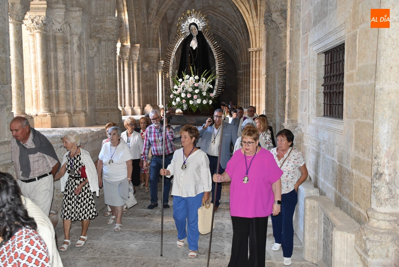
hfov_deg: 53.1
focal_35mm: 36
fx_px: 399
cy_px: 134
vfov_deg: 37.0
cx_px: 200
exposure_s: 1/60
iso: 1250
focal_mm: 24
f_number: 3.8
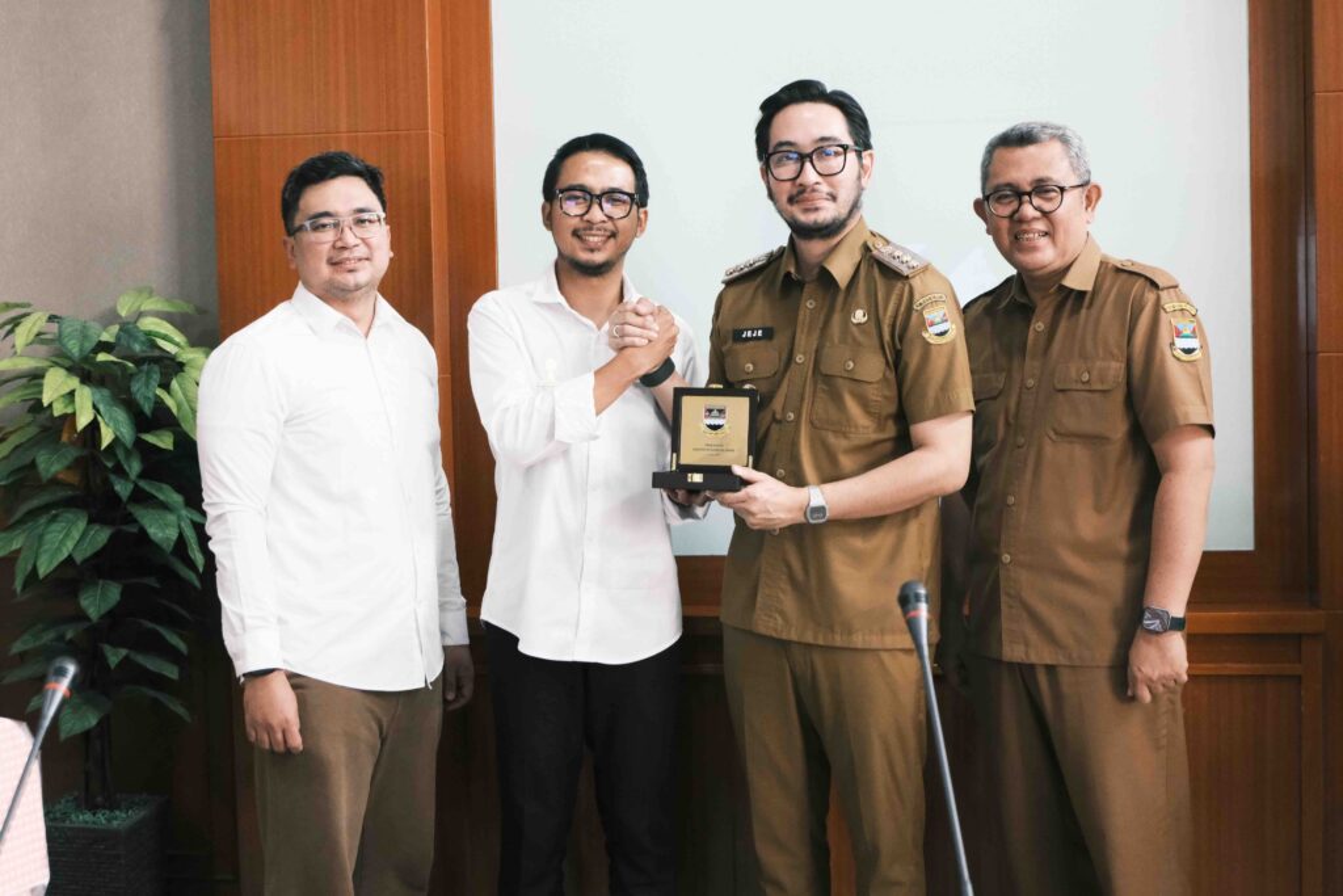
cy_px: 448
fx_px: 1903
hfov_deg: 38.9
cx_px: 672
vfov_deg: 26.5
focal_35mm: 51
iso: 6400
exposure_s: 1/100
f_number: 5
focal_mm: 34.3
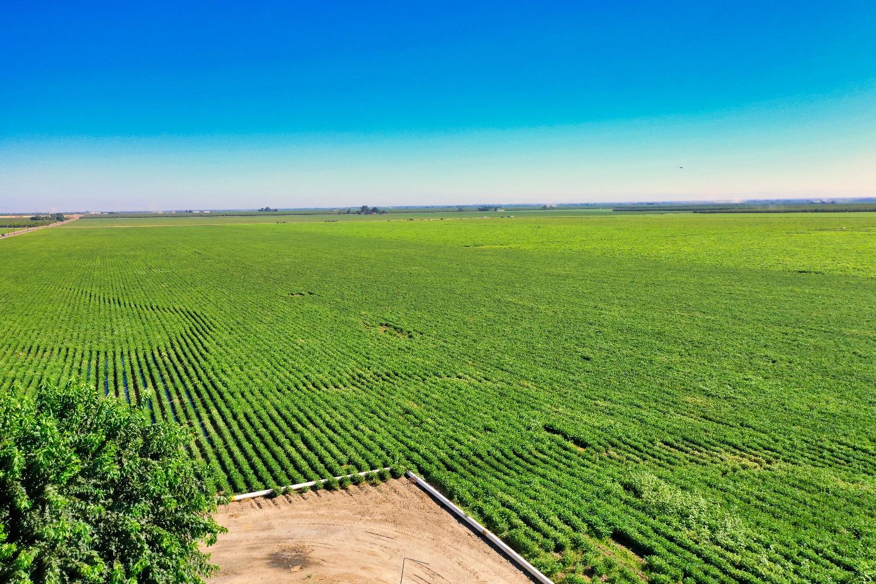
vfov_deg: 46.4
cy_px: 292
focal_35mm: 28
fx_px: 681
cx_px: 438
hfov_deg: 65.5
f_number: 5.6
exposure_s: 1/400
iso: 100
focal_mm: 10.26
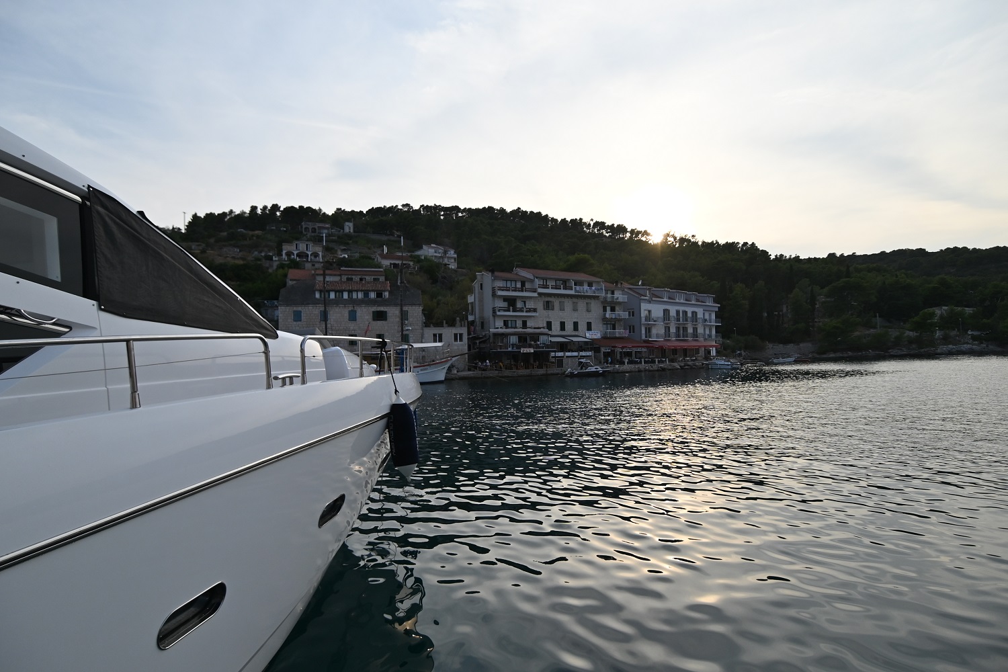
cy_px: 336
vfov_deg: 67.4
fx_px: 504
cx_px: 504
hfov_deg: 90.0
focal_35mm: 18
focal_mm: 12
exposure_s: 1/2000
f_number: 4
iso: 250
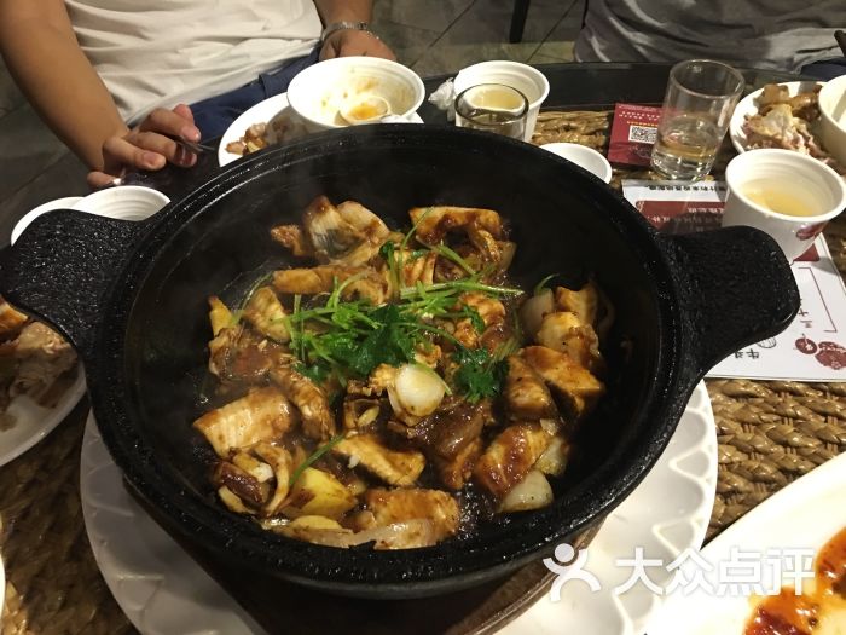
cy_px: 318
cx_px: 423
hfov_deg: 61.7
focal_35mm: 29
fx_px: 709
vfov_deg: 48.2
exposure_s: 1/10
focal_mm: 4.15
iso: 80
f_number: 2.2
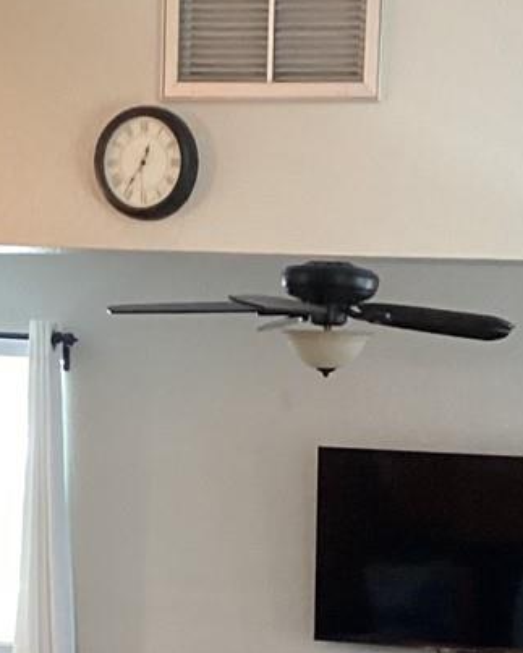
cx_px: 301
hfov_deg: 12.9
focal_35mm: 120
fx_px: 2319
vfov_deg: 15.1
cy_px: 904
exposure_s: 1/50
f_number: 2.4
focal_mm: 3.3
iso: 320
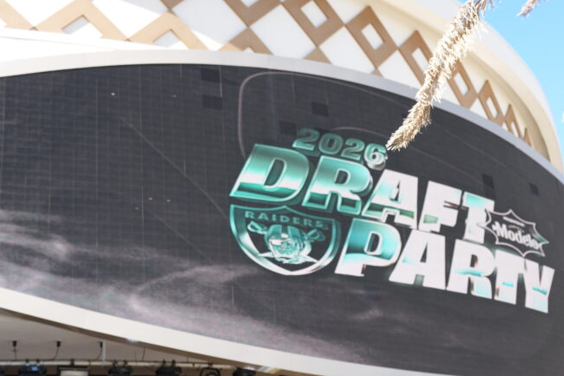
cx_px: 361
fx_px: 987
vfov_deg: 21.5
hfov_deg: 31.7
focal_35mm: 63
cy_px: 217
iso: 100
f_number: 2.8
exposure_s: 1/500
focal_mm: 35
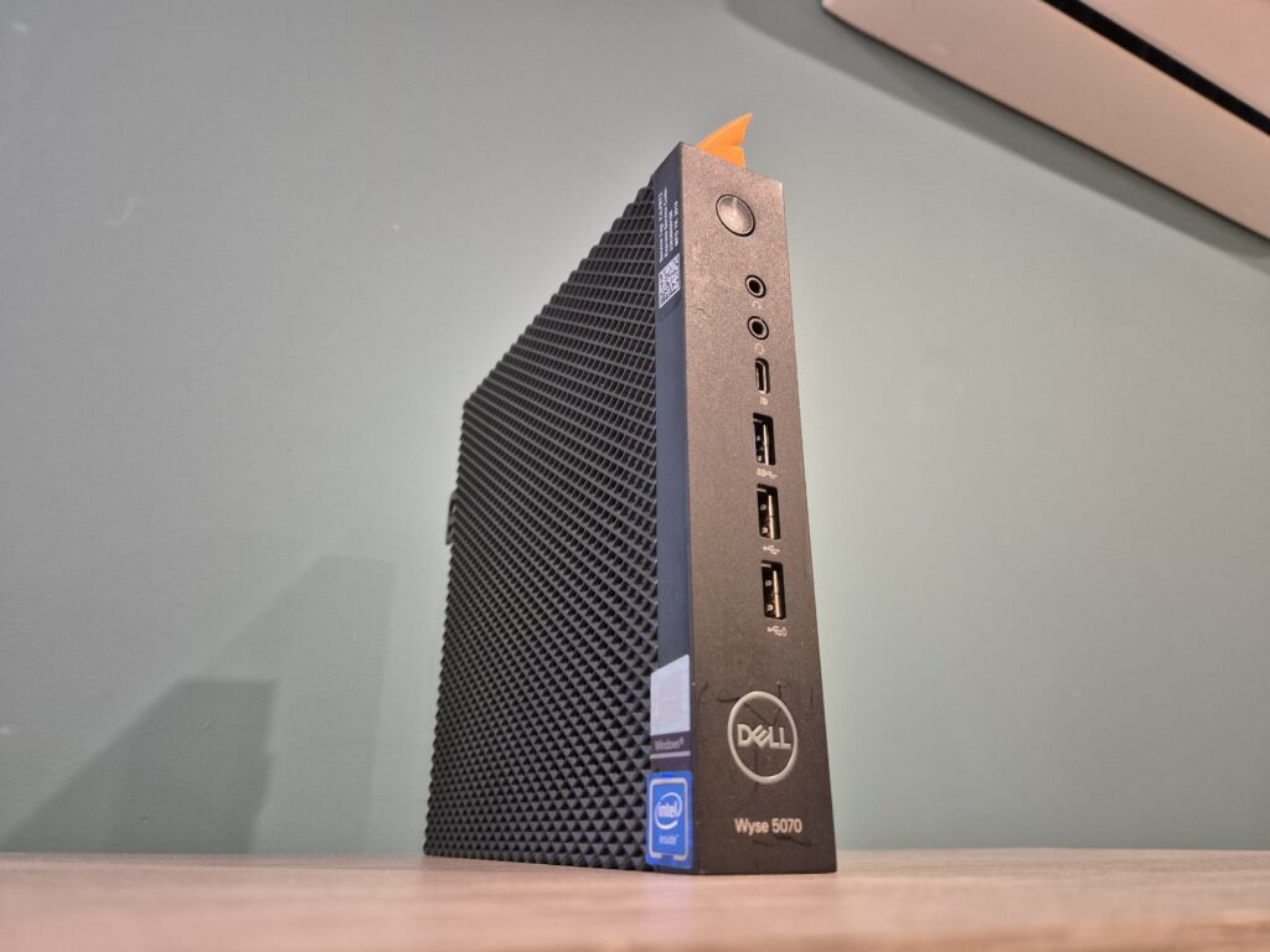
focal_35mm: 23
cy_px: 476
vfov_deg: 58.9
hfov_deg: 73.9
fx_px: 844
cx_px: 635
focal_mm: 5.4
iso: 1000
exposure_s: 1/100
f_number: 1.8
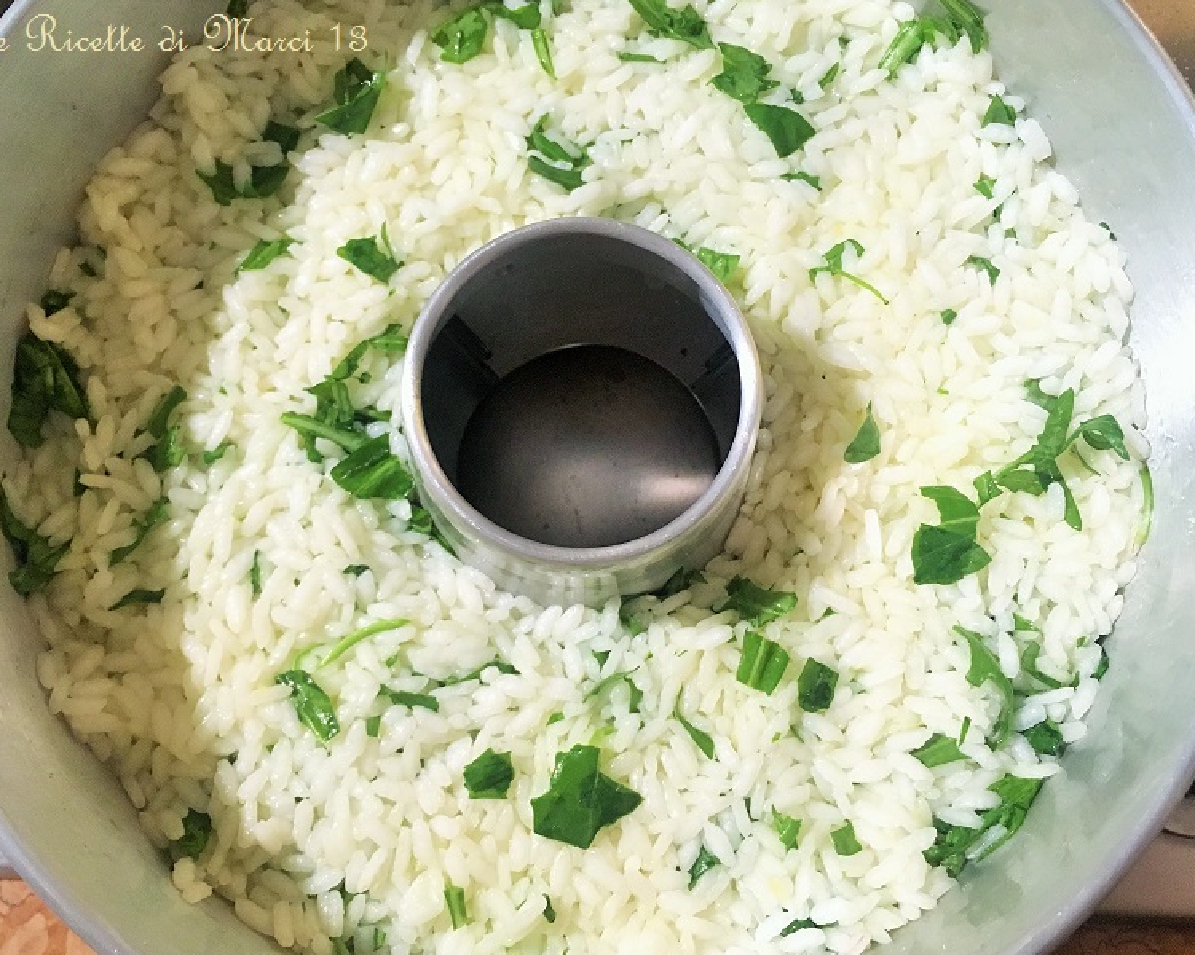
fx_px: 1202
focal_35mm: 34
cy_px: 455
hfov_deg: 52.9
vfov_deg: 43.3
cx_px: 600
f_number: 2.2
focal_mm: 4.15
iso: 200
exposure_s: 1/20
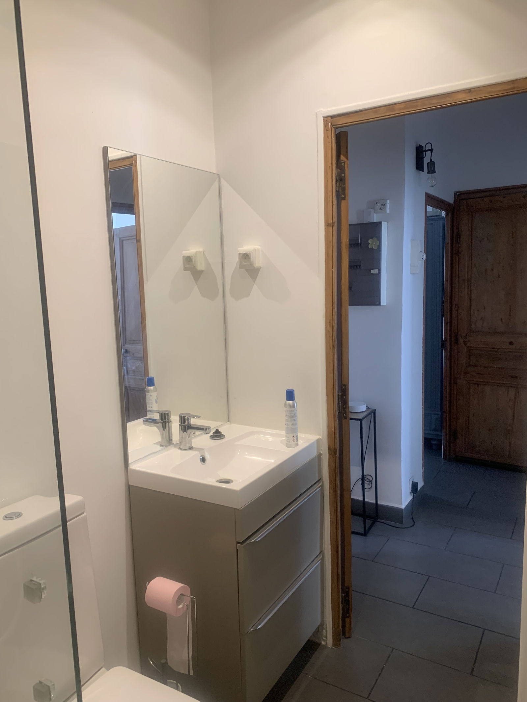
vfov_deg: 67.3
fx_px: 528
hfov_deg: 53.1
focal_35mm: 26
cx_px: 264
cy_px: 351
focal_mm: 4.25
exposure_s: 1/61
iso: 100
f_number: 1.8
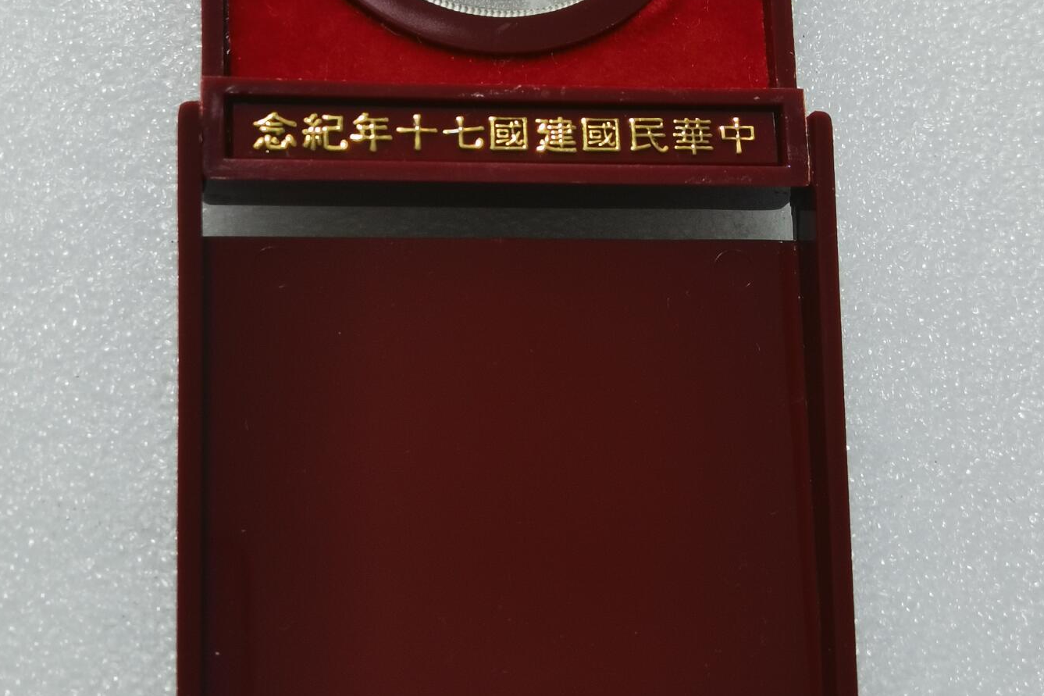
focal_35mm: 77
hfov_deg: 26.3
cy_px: 184
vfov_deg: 17.6
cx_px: 518
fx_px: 2233
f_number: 1.9
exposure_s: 1/100
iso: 80
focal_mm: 6.67
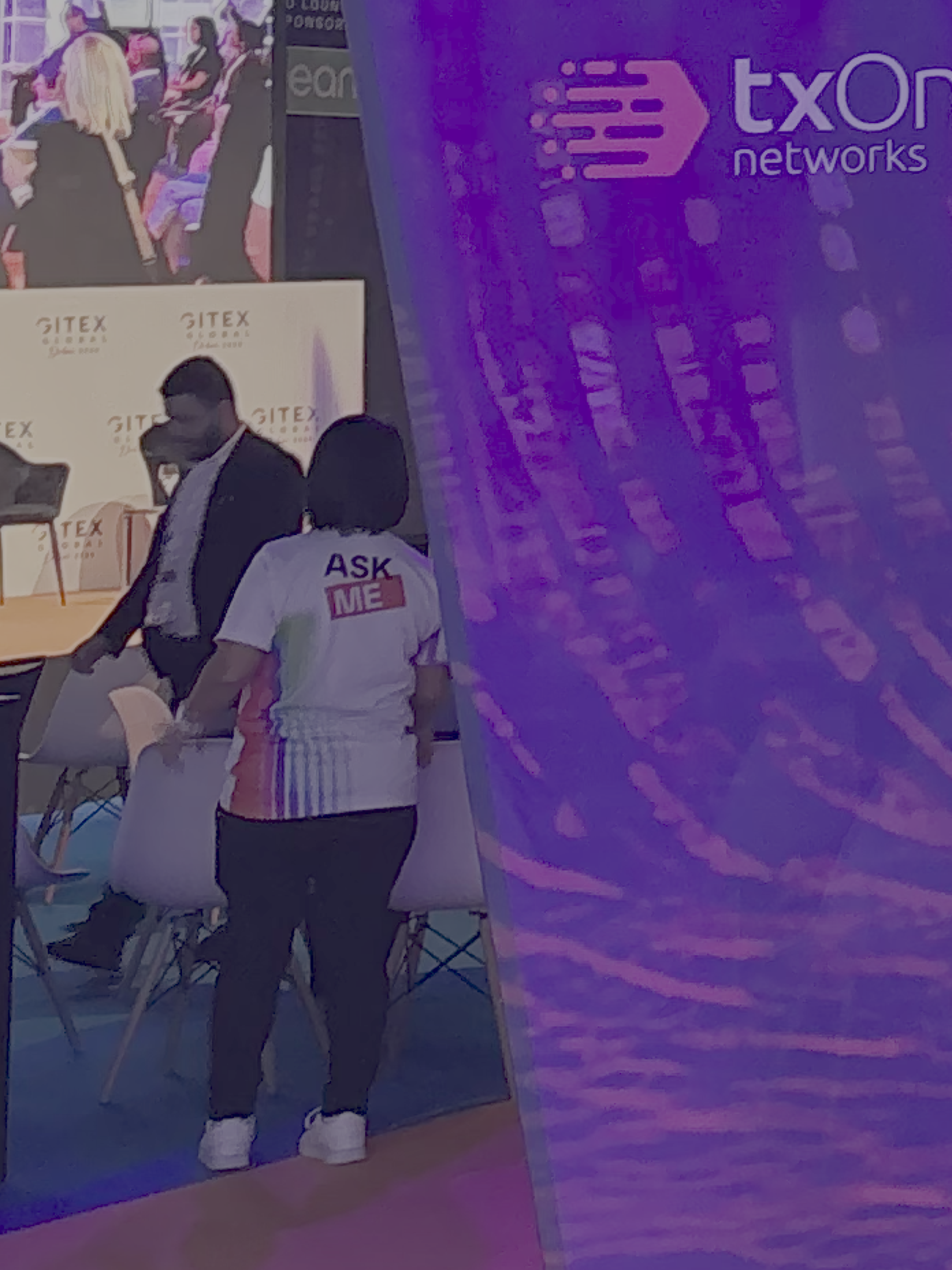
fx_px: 4144
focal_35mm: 113
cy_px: -244
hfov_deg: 11.6
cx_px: 1968
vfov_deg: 16.7
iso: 250
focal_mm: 5.96
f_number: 1.6
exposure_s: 1/50
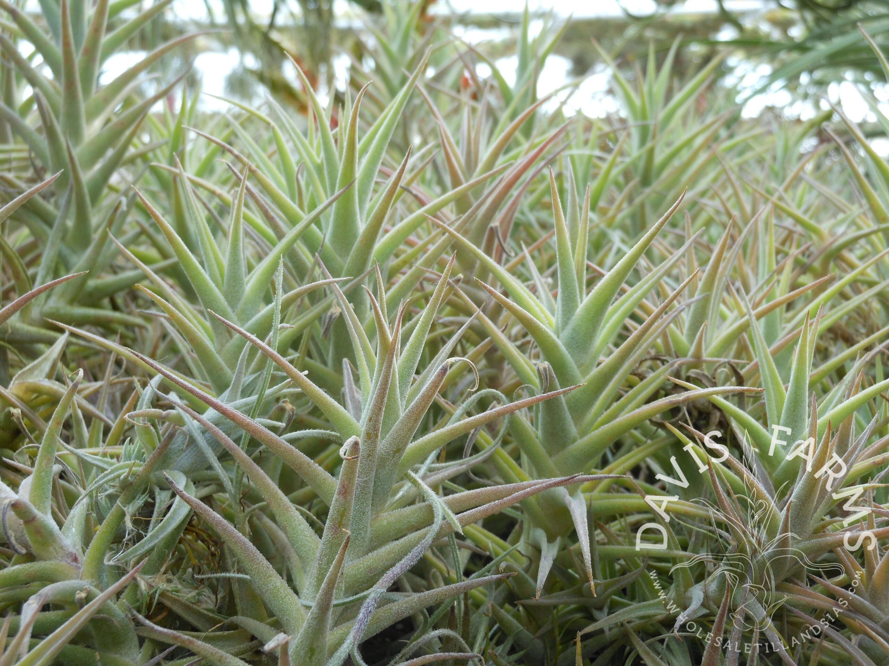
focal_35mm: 39
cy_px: 333
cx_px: 444
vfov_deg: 36.8
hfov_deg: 47.9
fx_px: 1002
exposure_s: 1/80
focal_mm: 6.9
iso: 80
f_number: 4.3
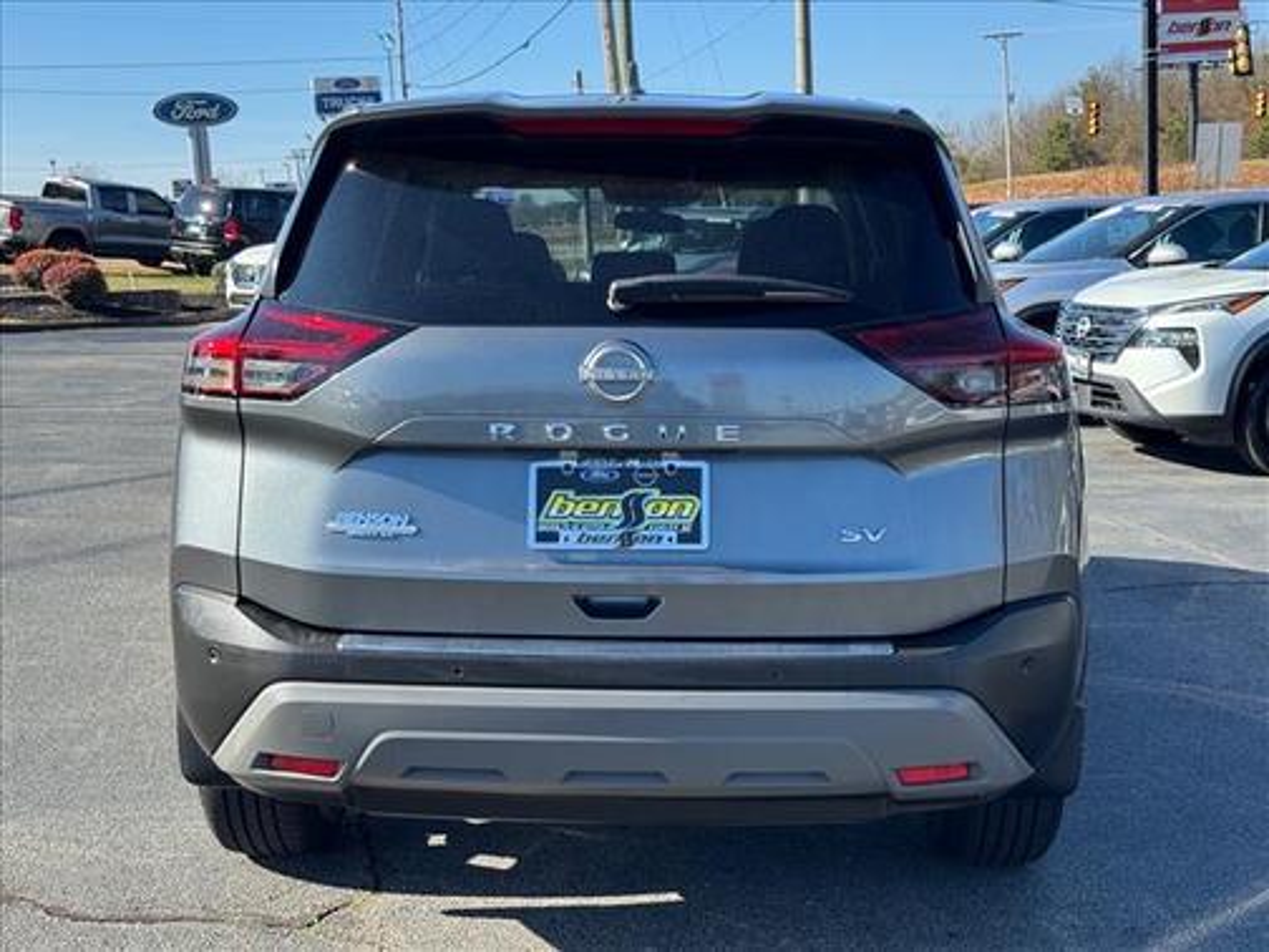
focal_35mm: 48
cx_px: 634
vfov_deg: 30.3
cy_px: 476
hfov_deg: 39.7
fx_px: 1760
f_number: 1.78
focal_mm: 6.76
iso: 64
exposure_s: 1/1366
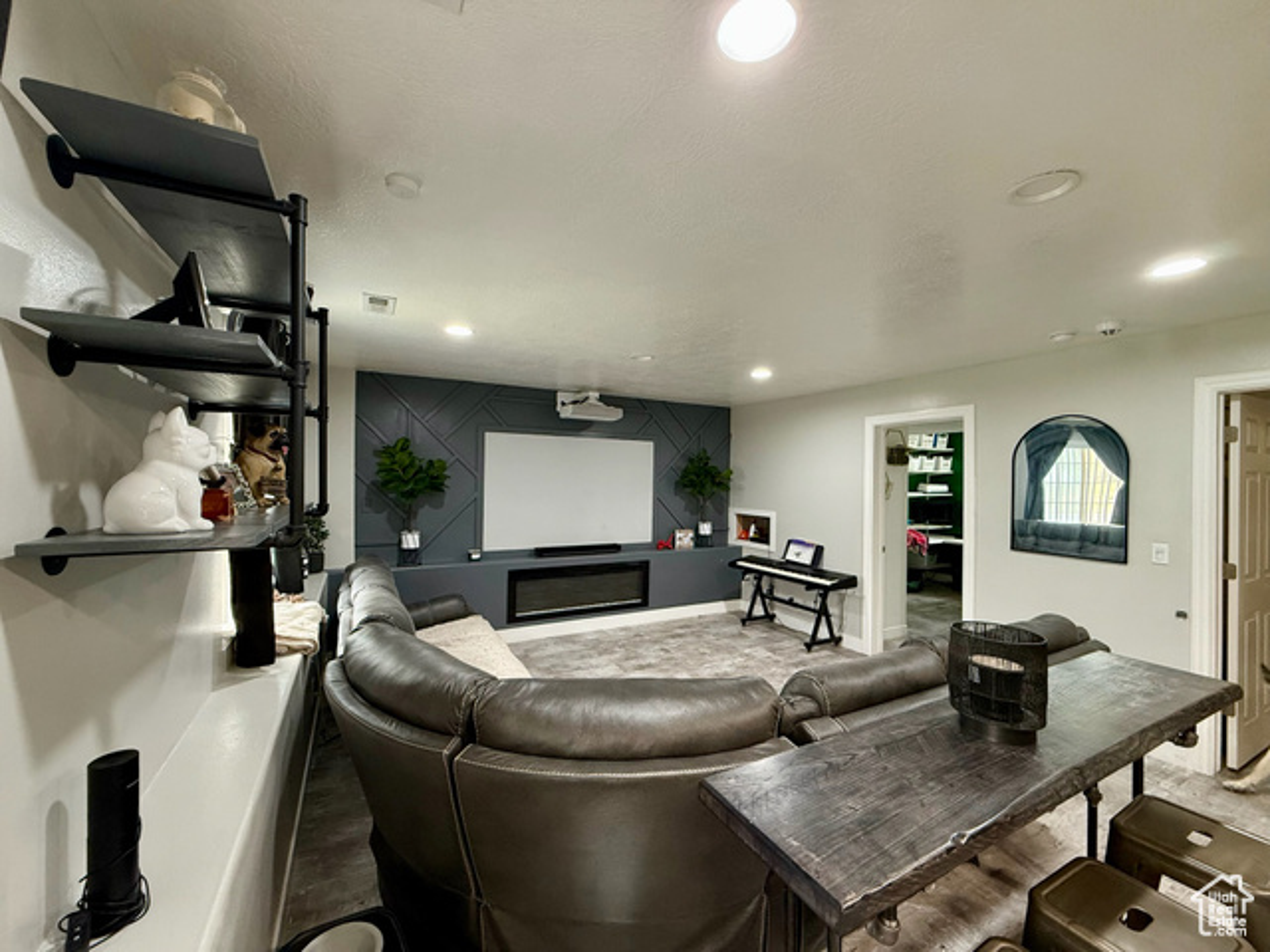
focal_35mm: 14
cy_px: 476
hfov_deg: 102.1
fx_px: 514
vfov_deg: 85.7
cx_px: 635
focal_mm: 2.22
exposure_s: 1/60
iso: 320
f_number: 2.2
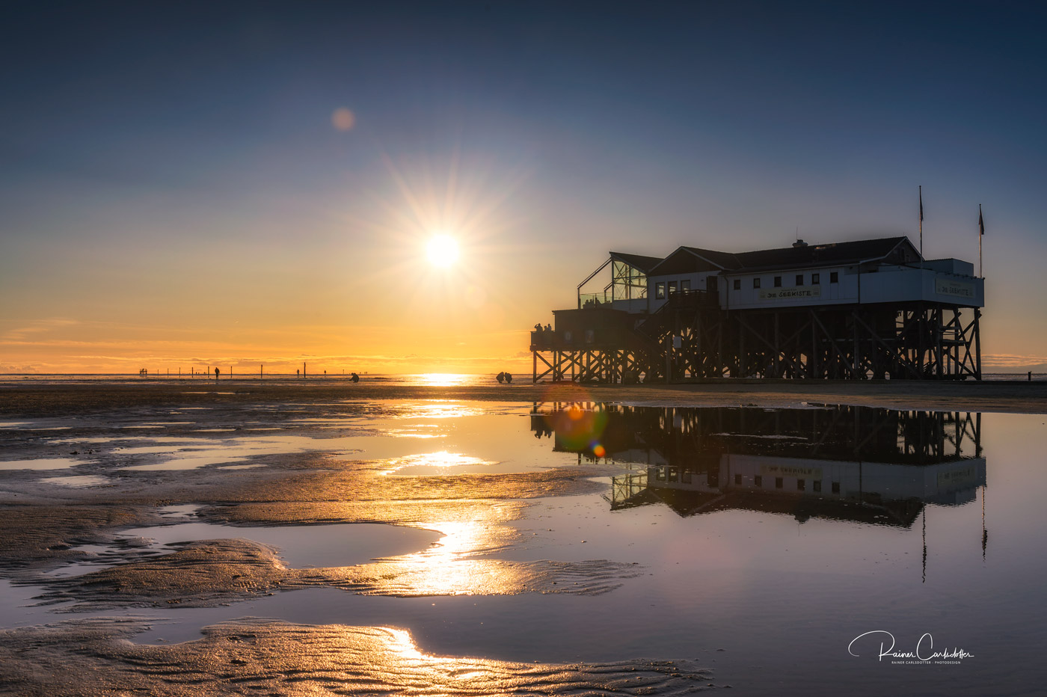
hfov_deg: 55.8
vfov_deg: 38.8
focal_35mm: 34
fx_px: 988
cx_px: 524
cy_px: 348
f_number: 11
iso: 100
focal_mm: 34
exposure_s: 1/100
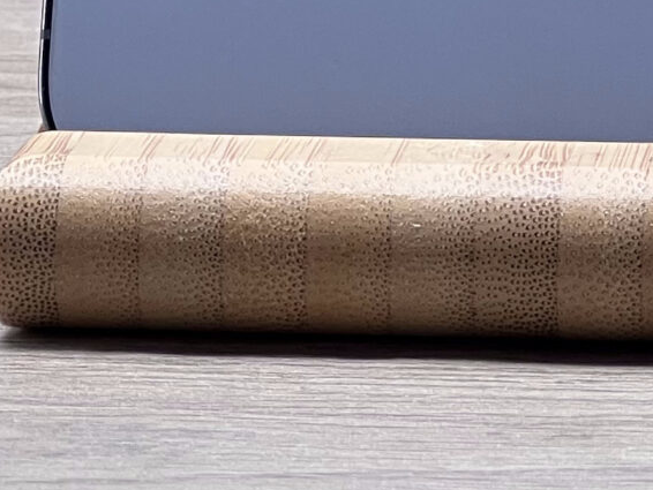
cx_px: 423
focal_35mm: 348
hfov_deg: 5.7
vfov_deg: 4.2
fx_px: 6567
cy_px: -425
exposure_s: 1/100
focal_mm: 9
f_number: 2.8
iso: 80
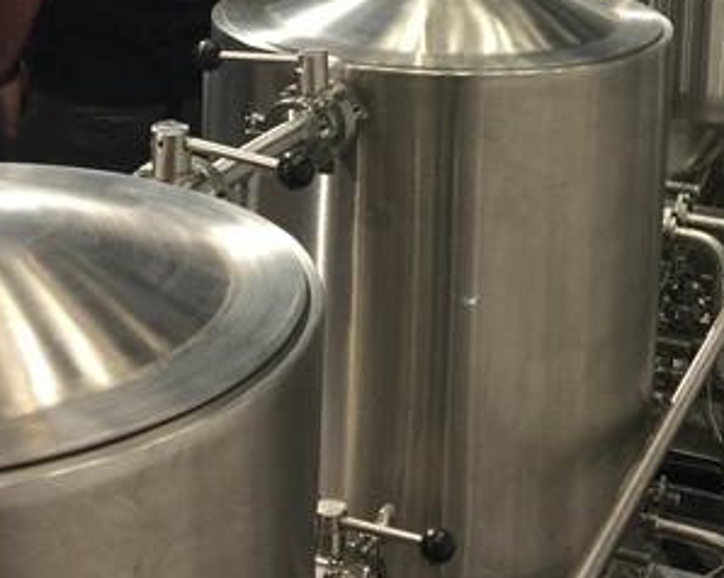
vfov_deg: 19.0
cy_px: -124
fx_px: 1627
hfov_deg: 25.0
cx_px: 445
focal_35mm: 76
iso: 40
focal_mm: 4.15
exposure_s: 1/33
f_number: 2.2
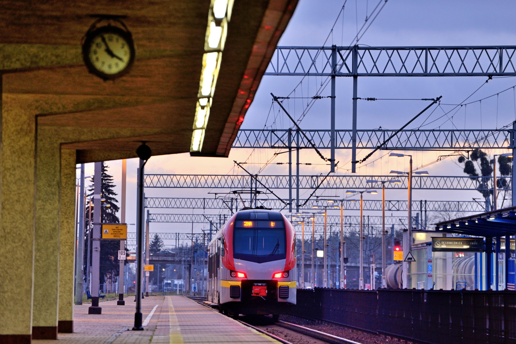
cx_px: 258
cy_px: 172
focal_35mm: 220
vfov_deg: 6.3
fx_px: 3154
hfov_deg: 9.4
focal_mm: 220
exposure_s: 1/40
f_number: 5.3
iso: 640
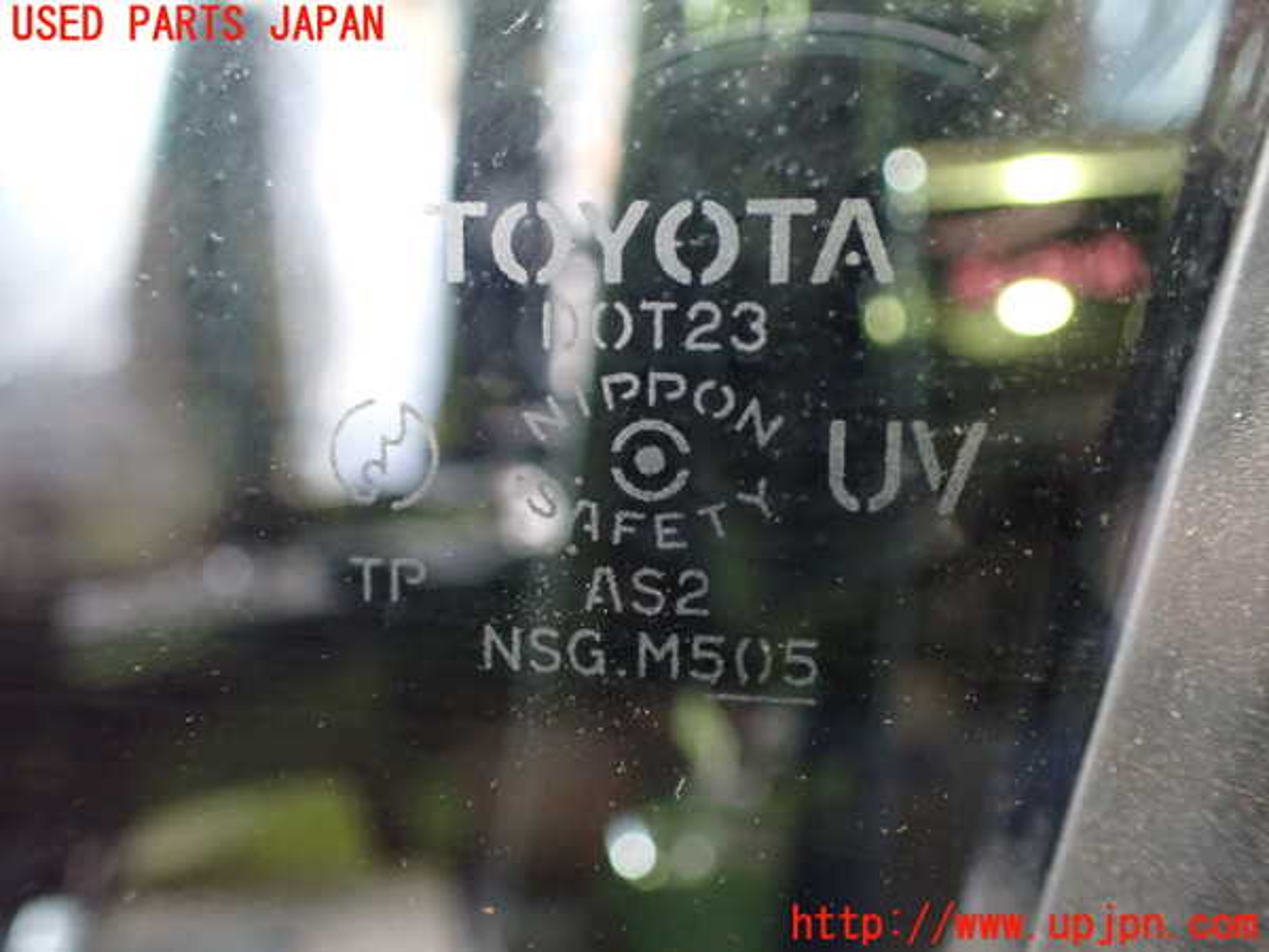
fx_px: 1100
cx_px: 634
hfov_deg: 60.0
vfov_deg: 46.8
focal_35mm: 30
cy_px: 476
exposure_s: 1/30
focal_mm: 5.4
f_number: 2.3
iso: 800
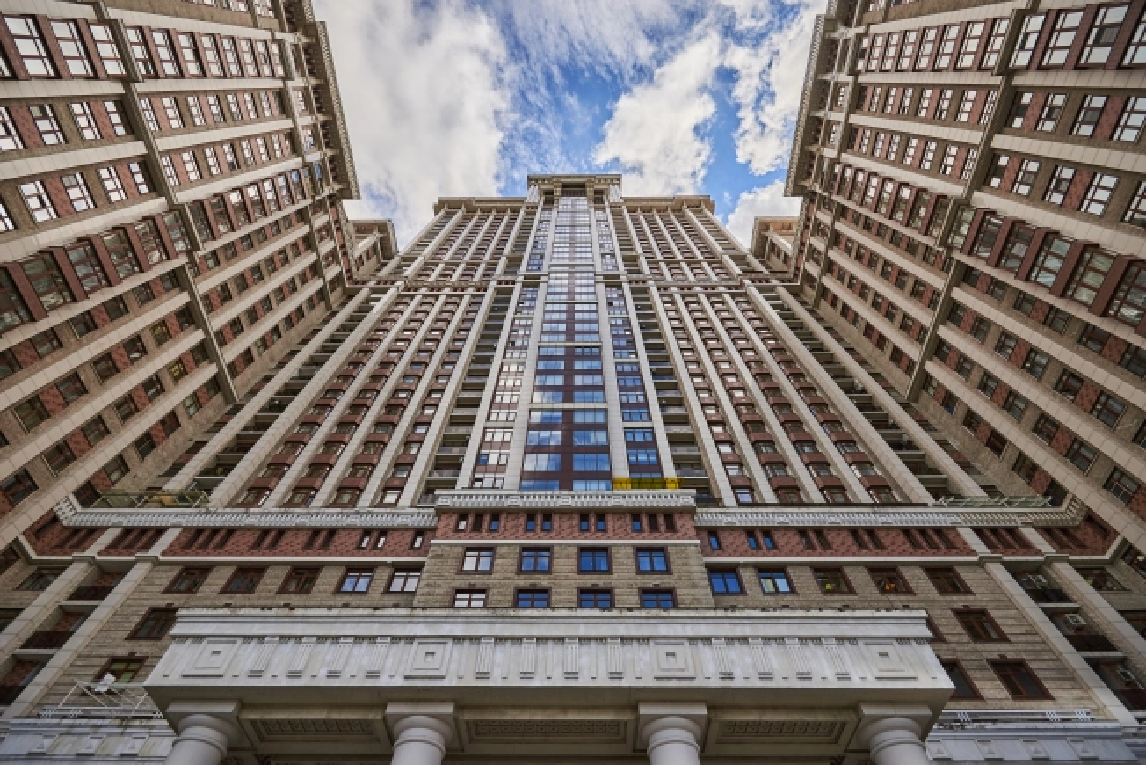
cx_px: 573
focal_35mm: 16
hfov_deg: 96.7
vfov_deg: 73.8
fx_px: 509
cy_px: 382
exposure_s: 1/3200
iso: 79
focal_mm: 16
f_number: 4
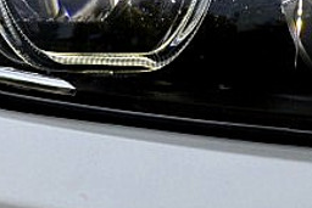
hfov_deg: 4.0
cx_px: 106
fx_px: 4492
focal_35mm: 518
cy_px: 286
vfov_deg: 2.7
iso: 400
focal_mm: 46
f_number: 11
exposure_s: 1/500
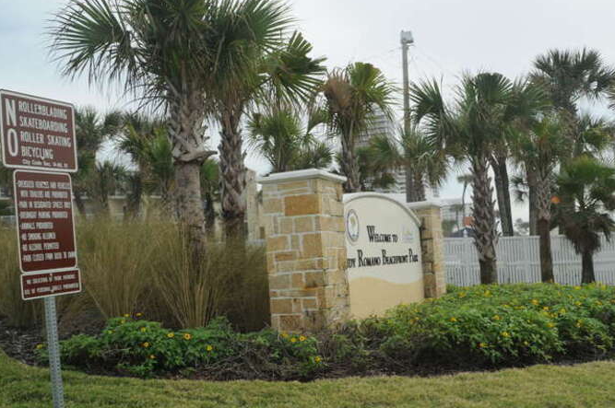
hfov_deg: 53.2
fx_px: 614
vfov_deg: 36.7
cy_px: 240
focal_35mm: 36
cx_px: 322
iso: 400
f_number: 8
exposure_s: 1/250
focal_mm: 20
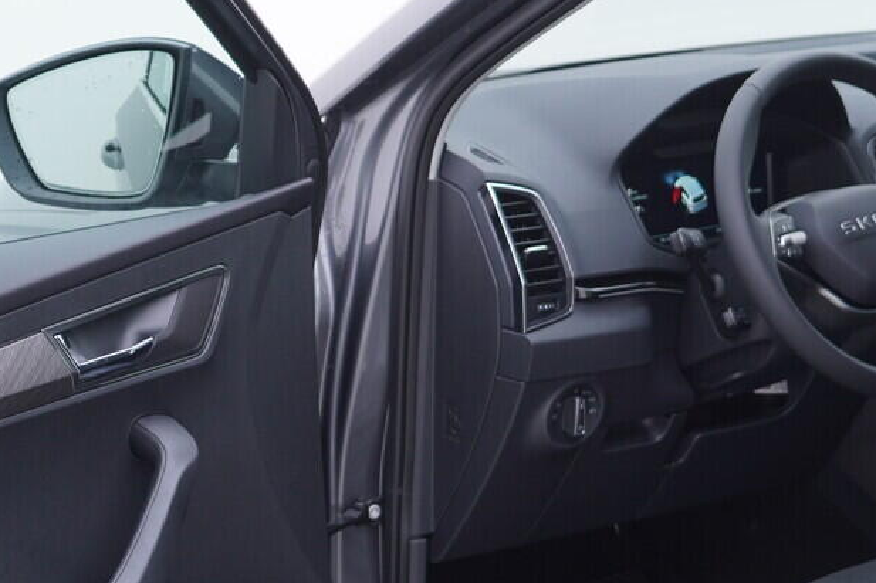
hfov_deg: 23.9
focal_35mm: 84
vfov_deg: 16.2
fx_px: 2043
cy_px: 393
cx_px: 221
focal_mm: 24
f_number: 3.2
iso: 125
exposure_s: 1/50
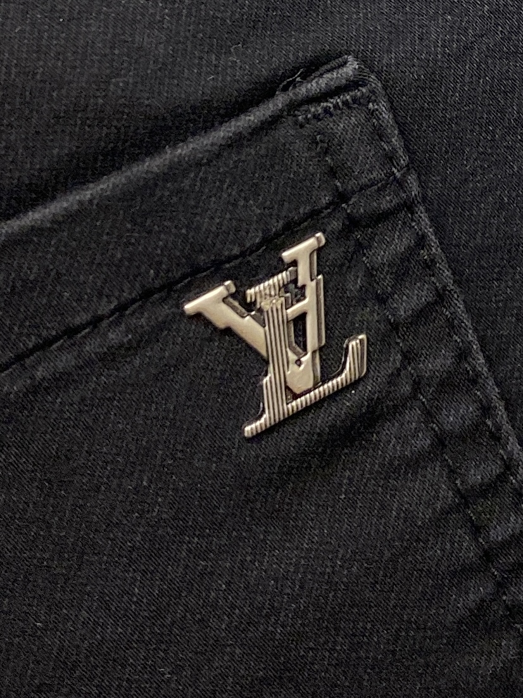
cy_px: 349
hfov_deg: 53.0
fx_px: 524
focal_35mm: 26
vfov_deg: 67.3
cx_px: 262
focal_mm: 4.25
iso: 100
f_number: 1.8
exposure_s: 1/122
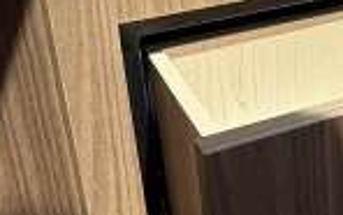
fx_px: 749
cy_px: 37
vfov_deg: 16.2
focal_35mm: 80
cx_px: 424
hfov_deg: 23.3
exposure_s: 1/99
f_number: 2.2
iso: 100
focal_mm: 2.22
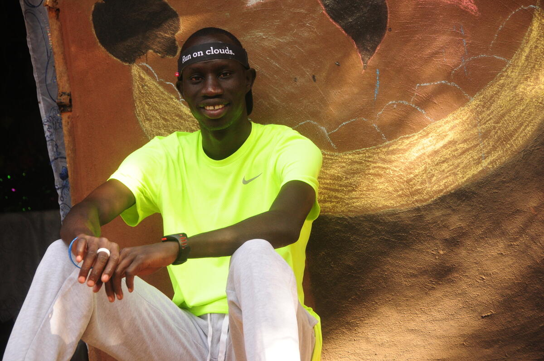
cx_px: 272
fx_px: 1856
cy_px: 180
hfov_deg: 16.7
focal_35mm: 123
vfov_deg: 11.1
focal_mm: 82
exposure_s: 1/160
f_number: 6.3
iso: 640
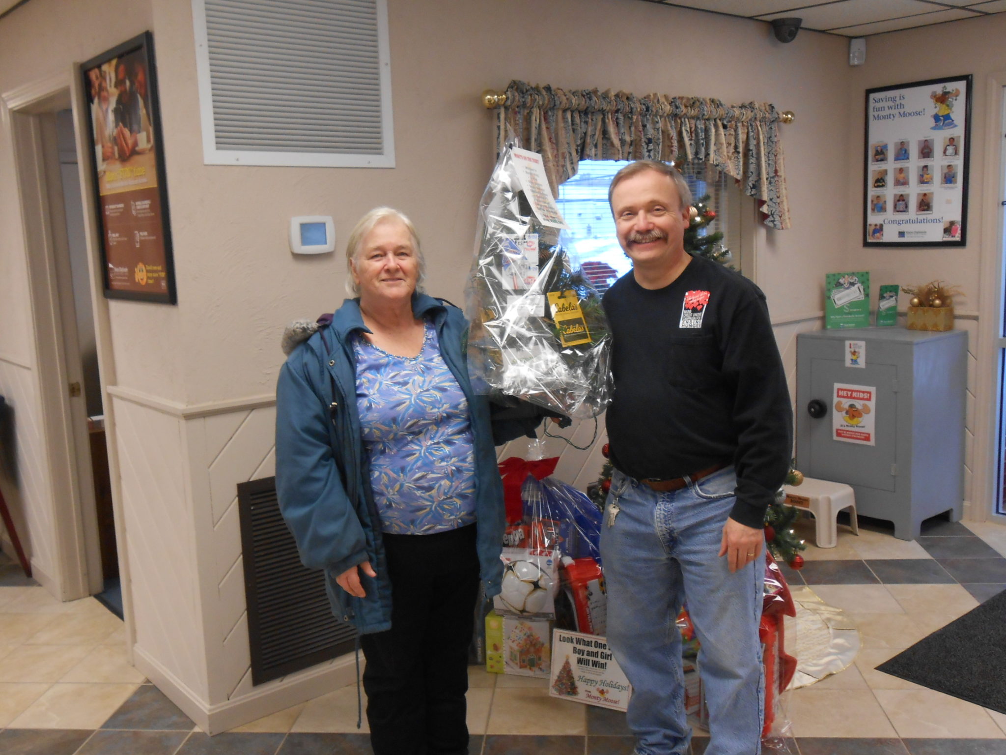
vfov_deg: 41.8
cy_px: 378
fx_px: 988
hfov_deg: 54.0
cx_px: 503
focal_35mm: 34
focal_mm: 6
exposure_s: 1/30
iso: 200
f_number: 3.9
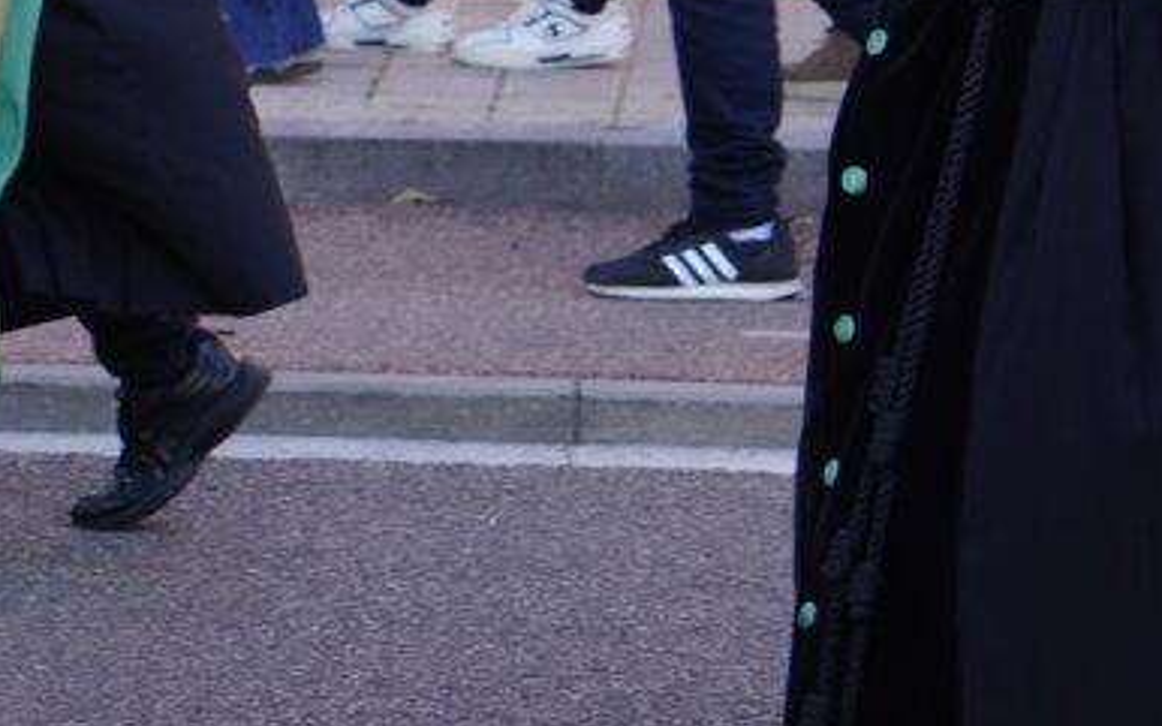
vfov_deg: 4.7
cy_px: -487
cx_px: -605
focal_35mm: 279
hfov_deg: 7.4
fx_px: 8823
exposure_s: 1/160
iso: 200
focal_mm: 55
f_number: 4.5
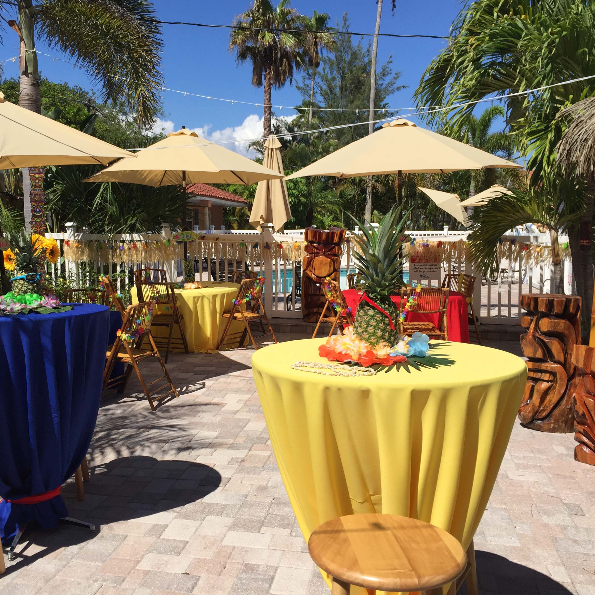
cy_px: 294
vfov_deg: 47.2
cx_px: 246
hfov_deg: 47.0
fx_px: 681
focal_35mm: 35
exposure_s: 1/3300
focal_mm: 4.15
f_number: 2.2
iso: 32
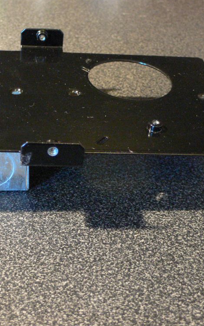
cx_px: 42
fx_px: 462
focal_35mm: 52
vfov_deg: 38.9
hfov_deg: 24.5
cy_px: 161
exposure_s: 1/4
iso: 200
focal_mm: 6.7
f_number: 2.8
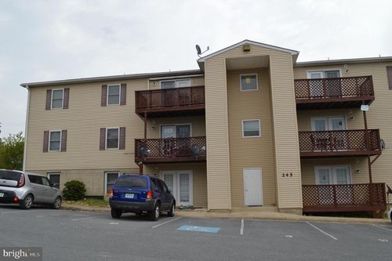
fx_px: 327
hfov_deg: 61.9
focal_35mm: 30
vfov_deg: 43.6
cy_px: 130
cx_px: 196
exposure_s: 1/200
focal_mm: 20
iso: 100
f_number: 10
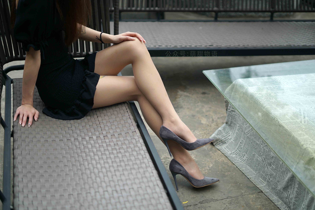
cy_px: 107
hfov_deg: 38.9
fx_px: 446
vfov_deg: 26.5
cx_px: 155
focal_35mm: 51
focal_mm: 50
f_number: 1.8
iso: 200
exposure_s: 1/2000
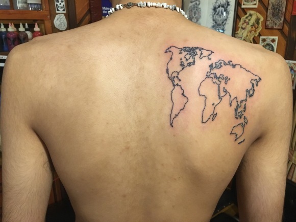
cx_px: 148
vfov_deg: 48.2
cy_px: 111
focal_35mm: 29
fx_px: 248
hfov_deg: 61.7
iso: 200
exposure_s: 1/30
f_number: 2.2
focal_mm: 4.15
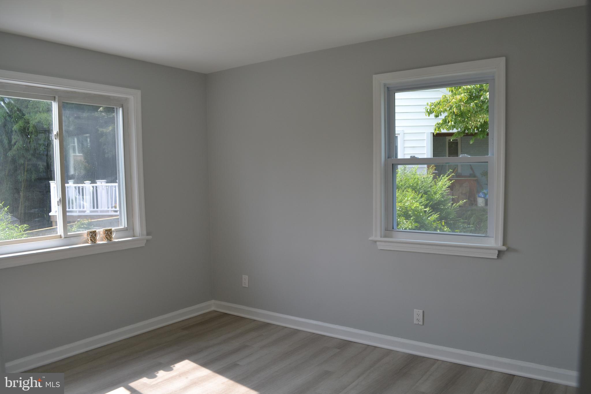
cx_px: 296
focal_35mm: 27
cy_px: 197
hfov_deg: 67.4
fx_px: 443
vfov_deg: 47.9
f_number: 5.6
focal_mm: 18
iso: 180
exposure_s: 1/125
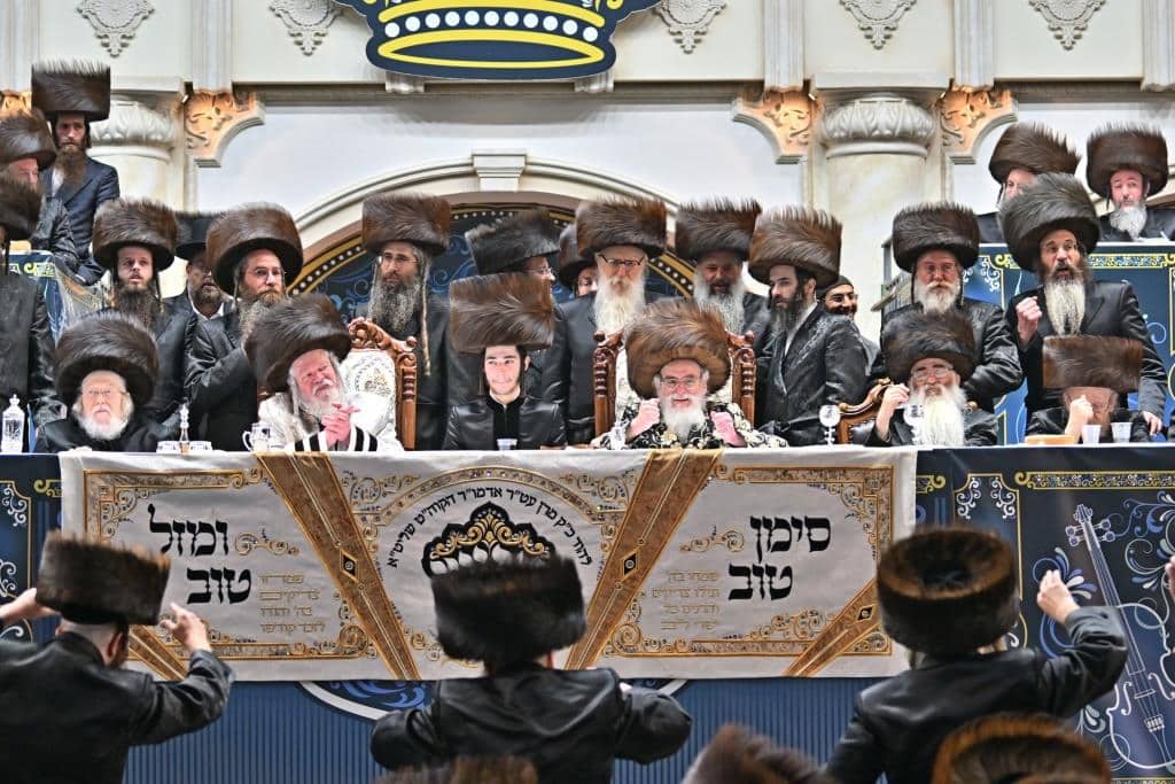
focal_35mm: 105
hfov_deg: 19.5
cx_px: 588
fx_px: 3427
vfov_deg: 13.0
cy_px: 392
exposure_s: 1/640
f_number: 2.8
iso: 800
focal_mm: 70
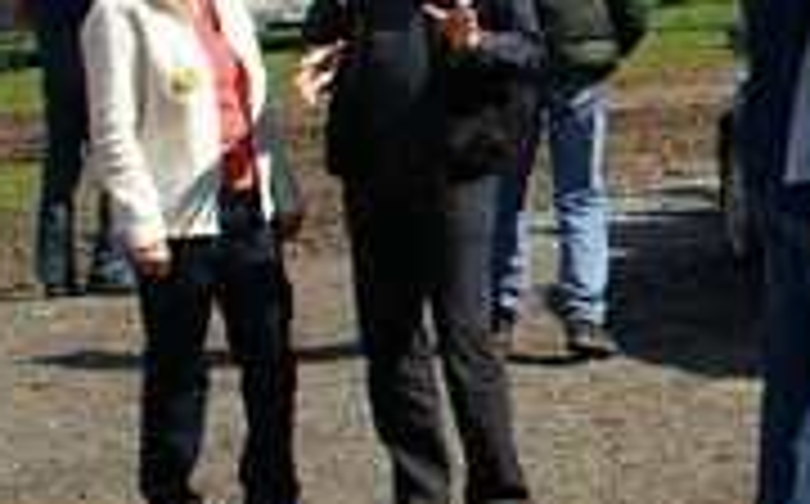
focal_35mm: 143
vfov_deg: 9.1
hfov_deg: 13.2
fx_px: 3153
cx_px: 1444
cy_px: 36
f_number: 5.6
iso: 100
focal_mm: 24
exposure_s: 1/500
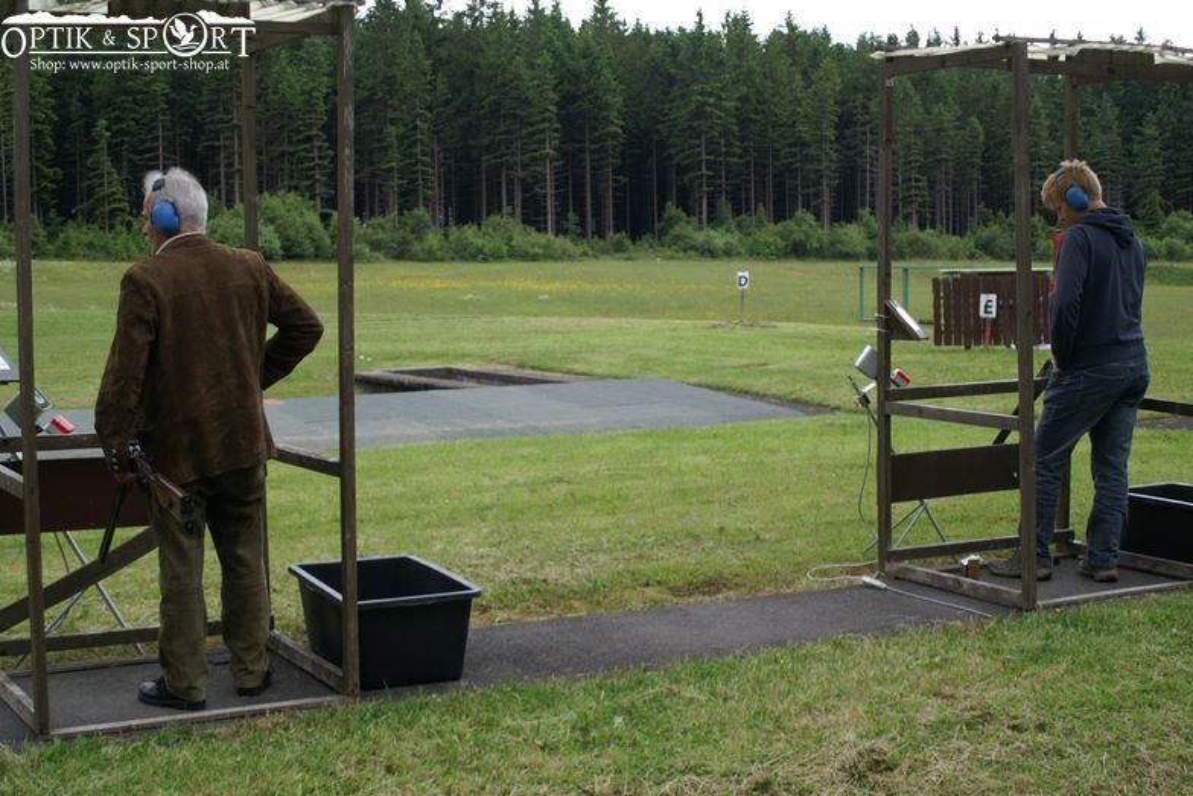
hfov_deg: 37.2
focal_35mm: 54
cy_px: 402
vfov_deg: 25.3
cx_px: 596
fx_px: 1773
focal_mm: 35
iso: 100
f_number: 4.5
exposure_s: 1/100
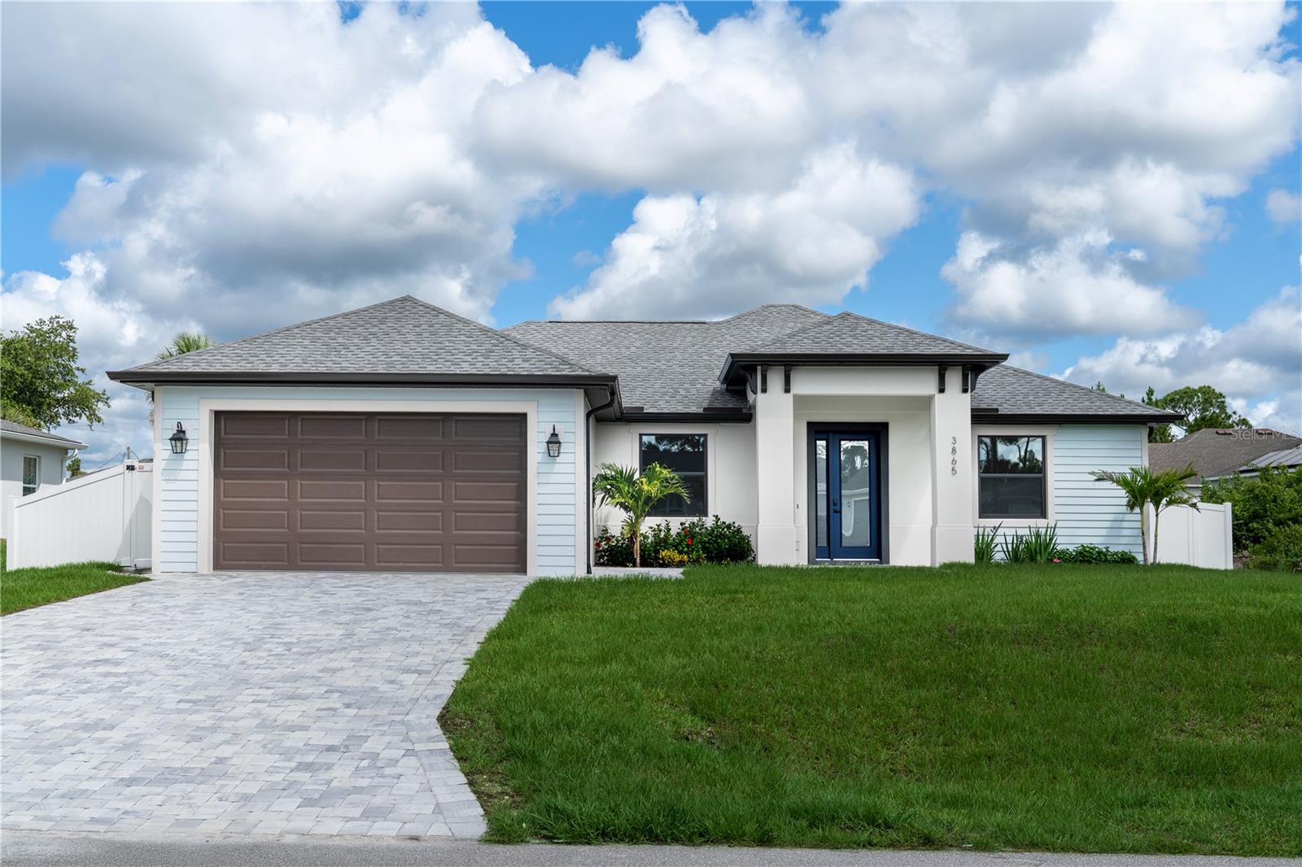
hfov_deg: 60.3
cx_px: 651
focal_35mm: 31
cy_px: 434
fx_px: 1121
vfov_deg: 42.3
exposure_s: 1/4000
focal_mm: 31
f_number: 7.1
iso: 50
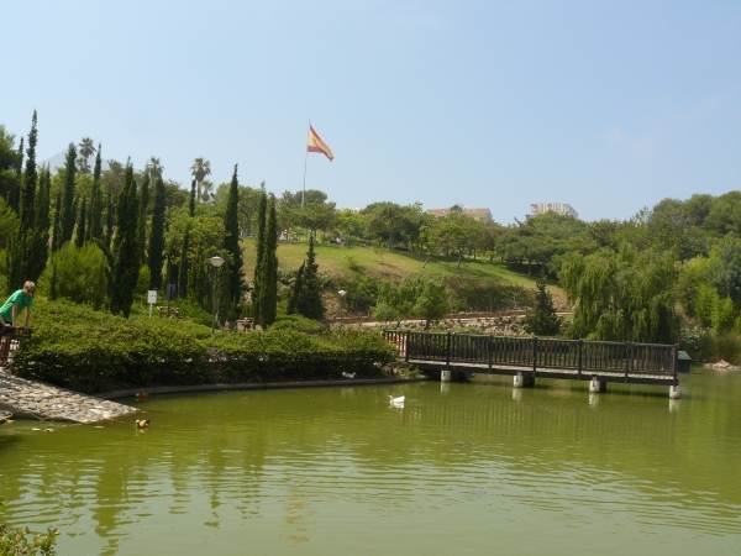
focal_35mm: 36
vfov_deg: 39.7
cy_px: 278
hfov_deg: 51.4
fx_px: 771
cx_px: 370
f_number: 7.1
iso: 100
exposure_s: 1/250
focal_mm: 6
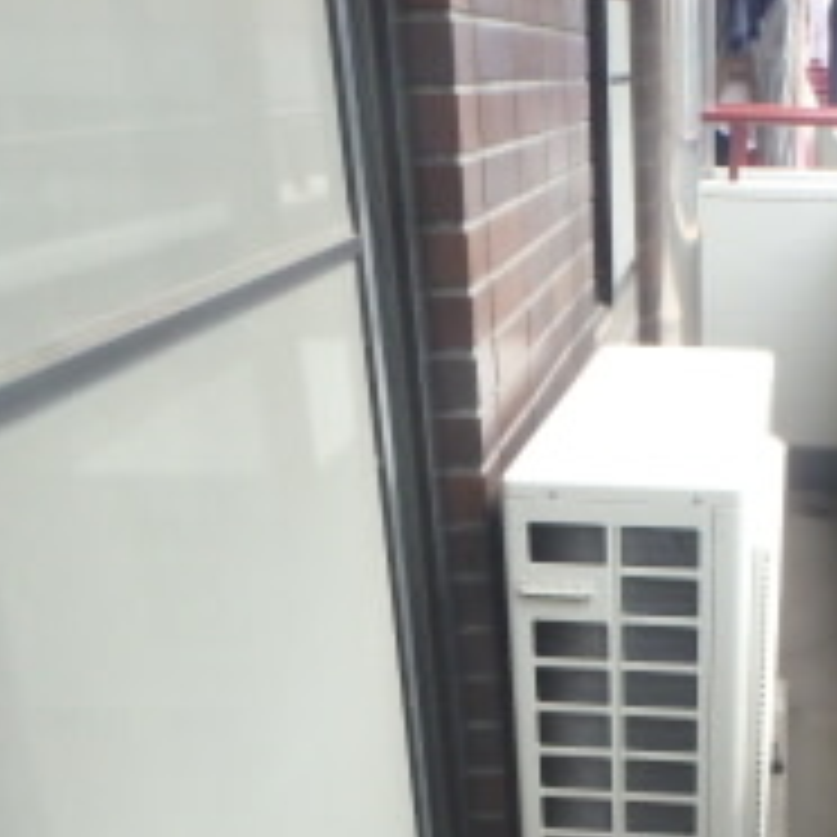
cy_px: 745
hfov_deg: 35.3
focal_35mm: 45
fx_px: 1231
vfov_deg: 35.5
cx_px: 760
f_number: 6
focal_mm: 3.7
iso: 800
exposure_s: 1/400
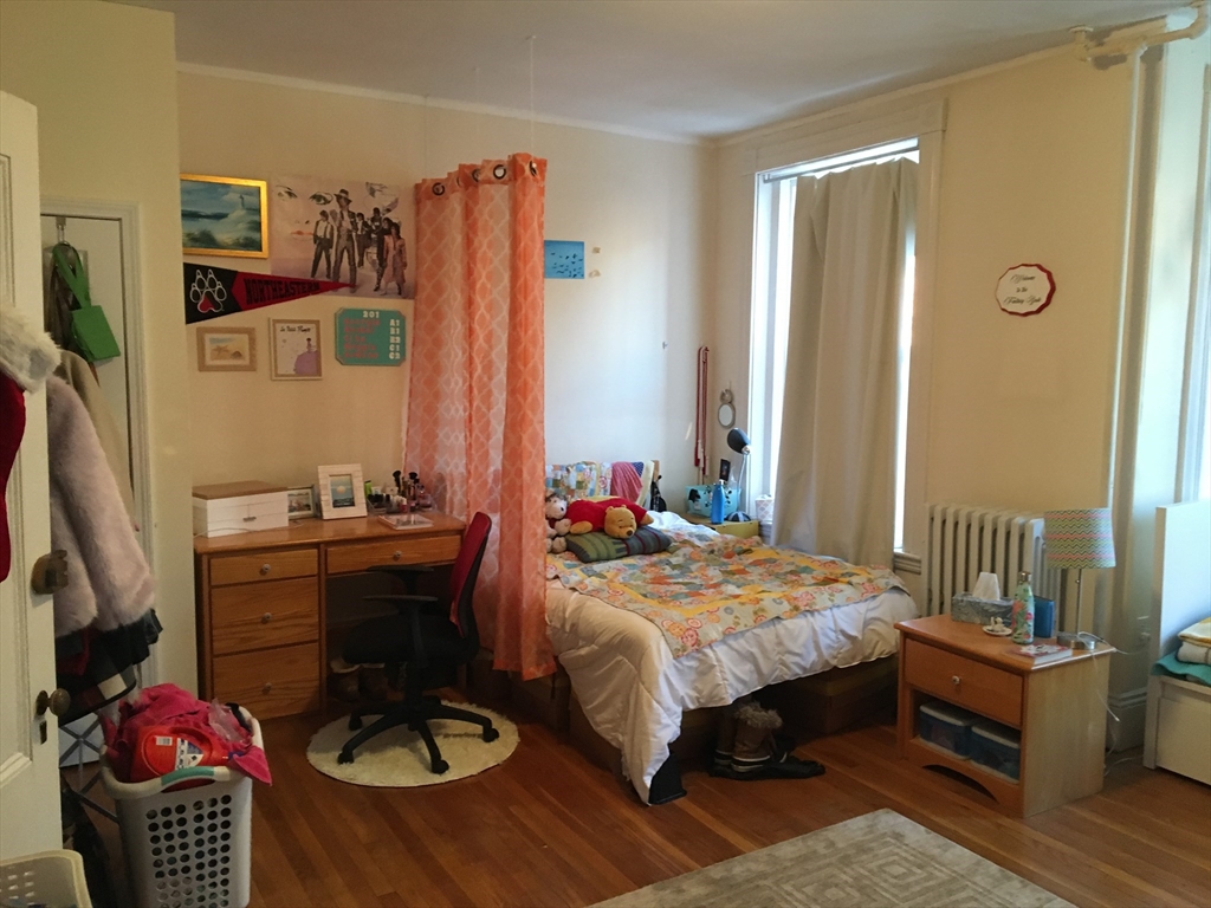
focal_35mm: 29
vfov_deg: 48.2
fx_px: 1015
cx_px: 606
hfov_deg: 61.7
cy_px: 454
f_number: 2.2
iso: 200
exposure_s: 1/24
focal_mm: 4.15
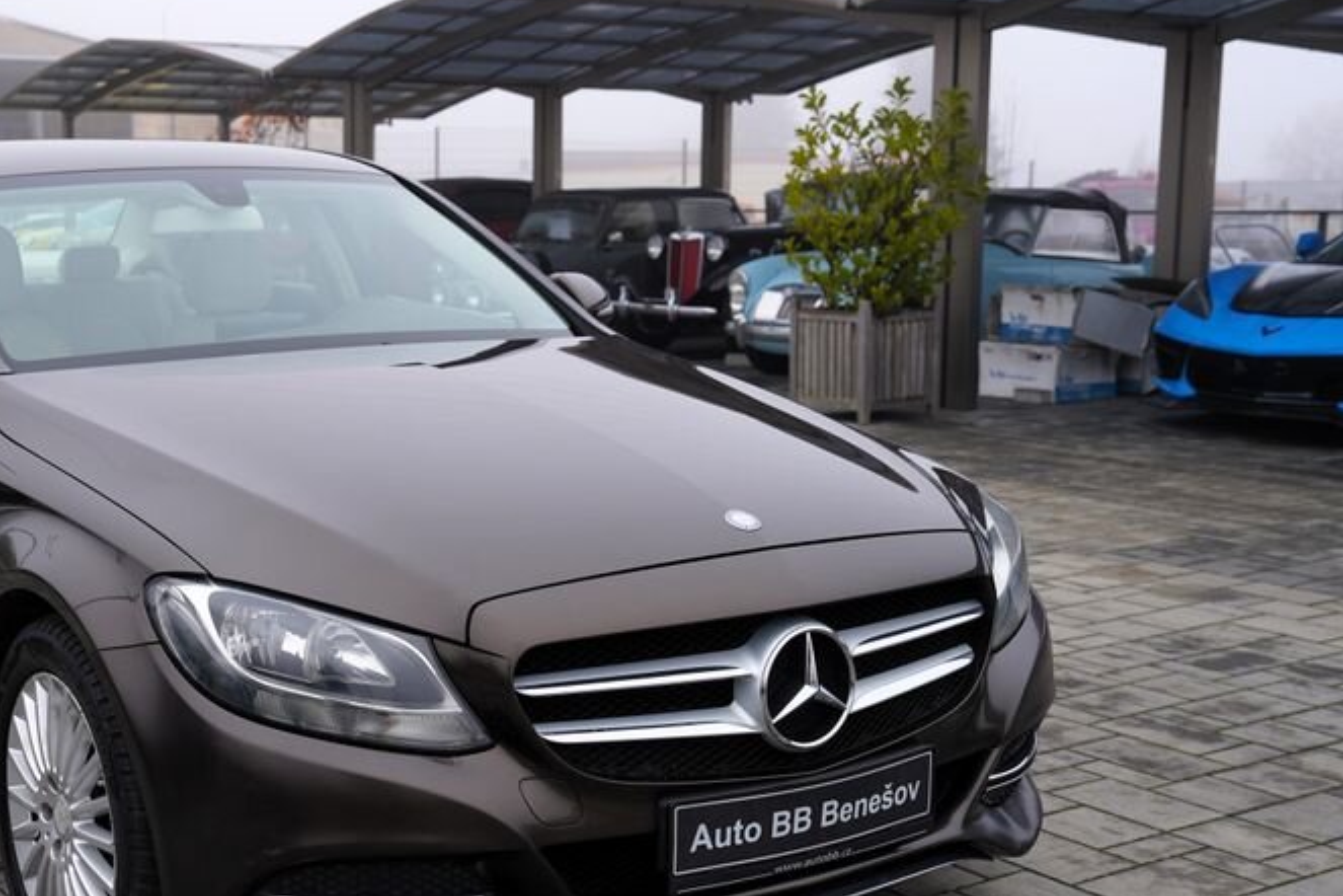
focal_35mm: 51
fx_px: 1902
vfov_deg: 26.5
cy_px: 500
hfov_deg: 38.1
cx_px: 373
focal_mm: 33
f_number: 4.5
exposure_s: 1/100
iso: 100
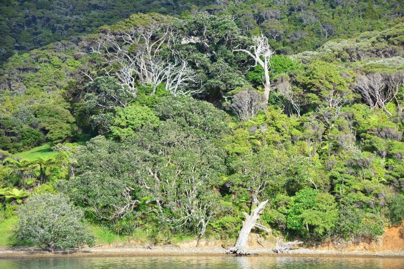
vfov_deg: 6.9
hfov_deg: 10.3
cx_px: 202
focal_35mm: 200
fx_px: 2245
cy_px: 134
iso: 250
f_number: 8
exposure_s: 1/250
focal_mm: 200
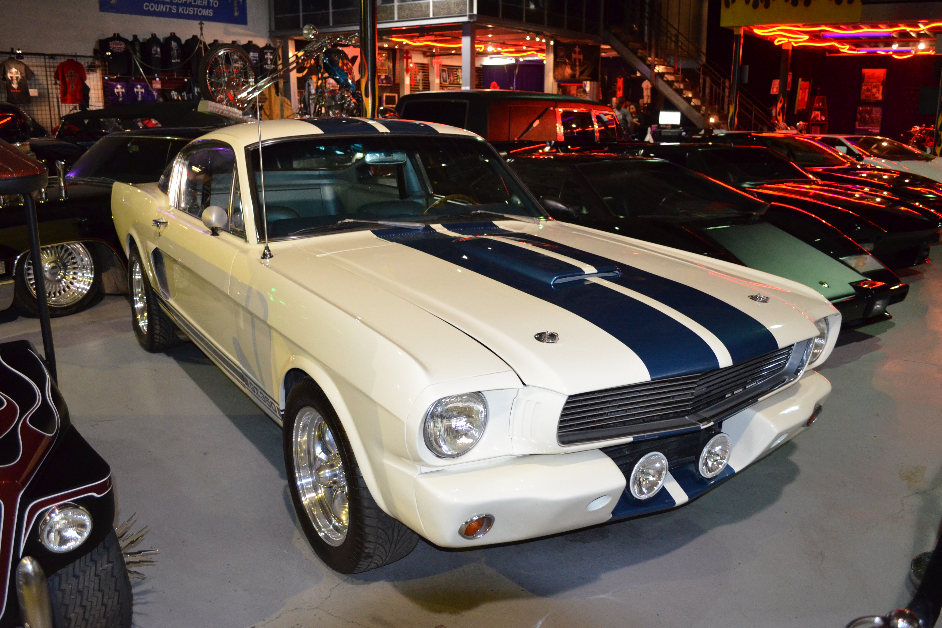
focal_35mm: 31
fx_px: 811
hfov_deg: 60.3
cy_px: 308
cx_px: 471
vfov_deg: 42.3
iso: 2500
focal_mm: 20
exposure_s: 1/60
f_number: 3.8
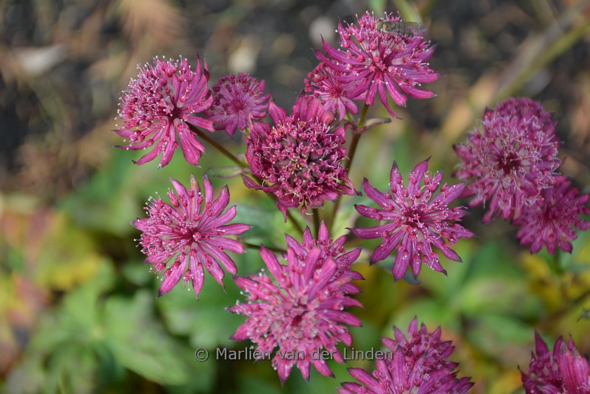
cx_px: 295
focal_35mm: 93
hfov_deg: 21.9
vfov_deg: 14.7
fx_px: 1524
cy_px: 197
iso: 200
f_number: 5.6
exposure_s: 1/125
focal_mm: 62
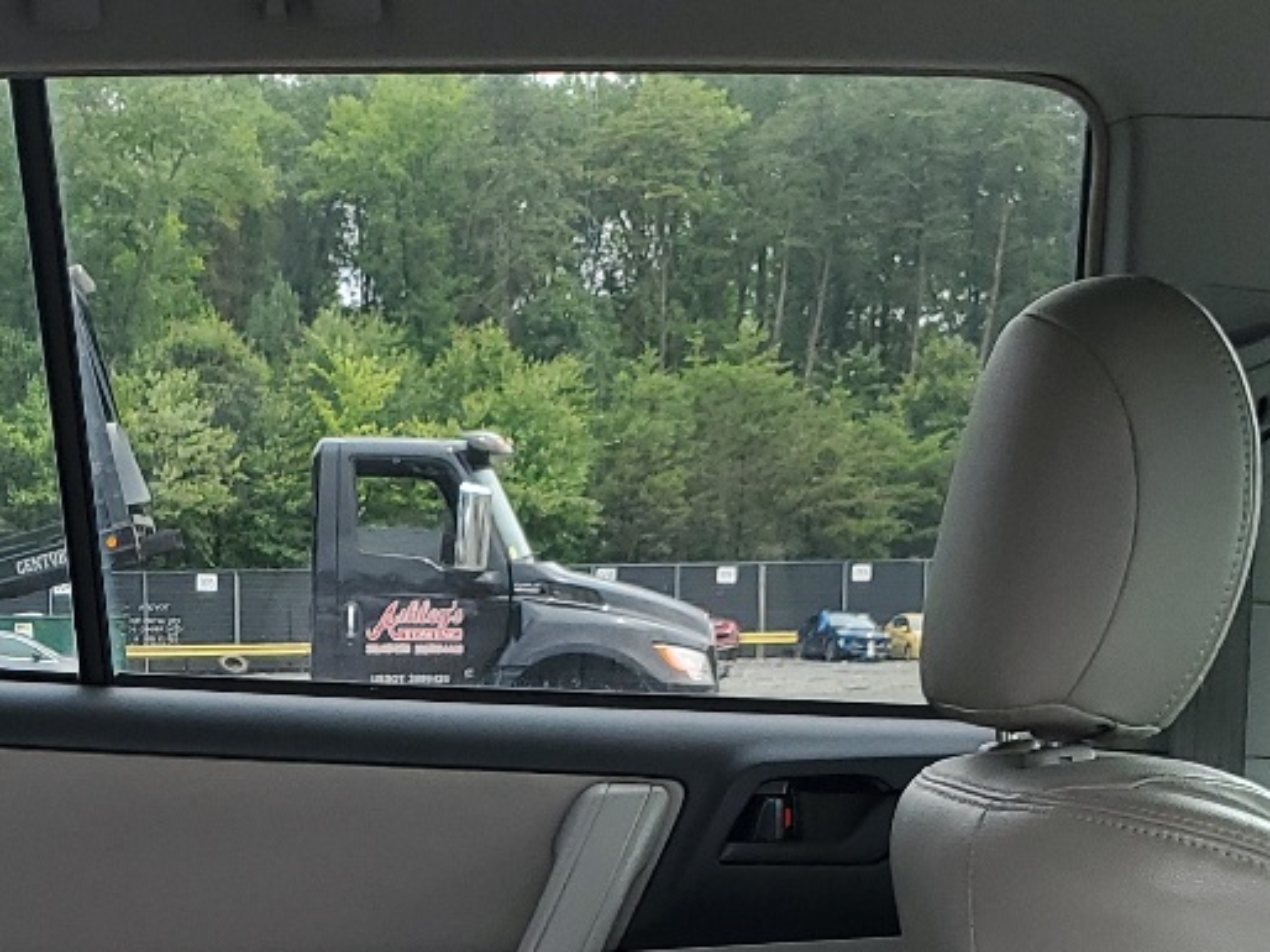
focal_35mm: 81
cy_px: 1365
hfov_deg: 23.8
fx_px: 2970
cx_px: 287
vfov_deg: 16.8
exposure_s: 1/286
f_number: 1.5
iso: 50
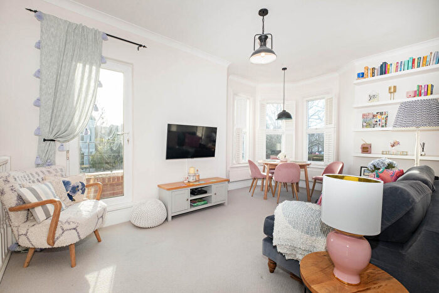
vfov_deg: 77.4
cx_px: 220
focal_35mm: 15
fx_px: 183
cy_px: 146
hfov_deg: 100.4
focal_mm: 10
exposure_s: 1/320
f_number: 5
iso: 400
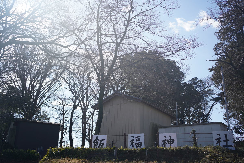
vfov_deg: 37.8
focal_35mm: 35
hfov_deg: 54.5
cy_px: 82
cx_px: 122
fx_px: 237
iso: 100
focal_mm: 35
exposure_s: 1/1000
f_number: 3.5
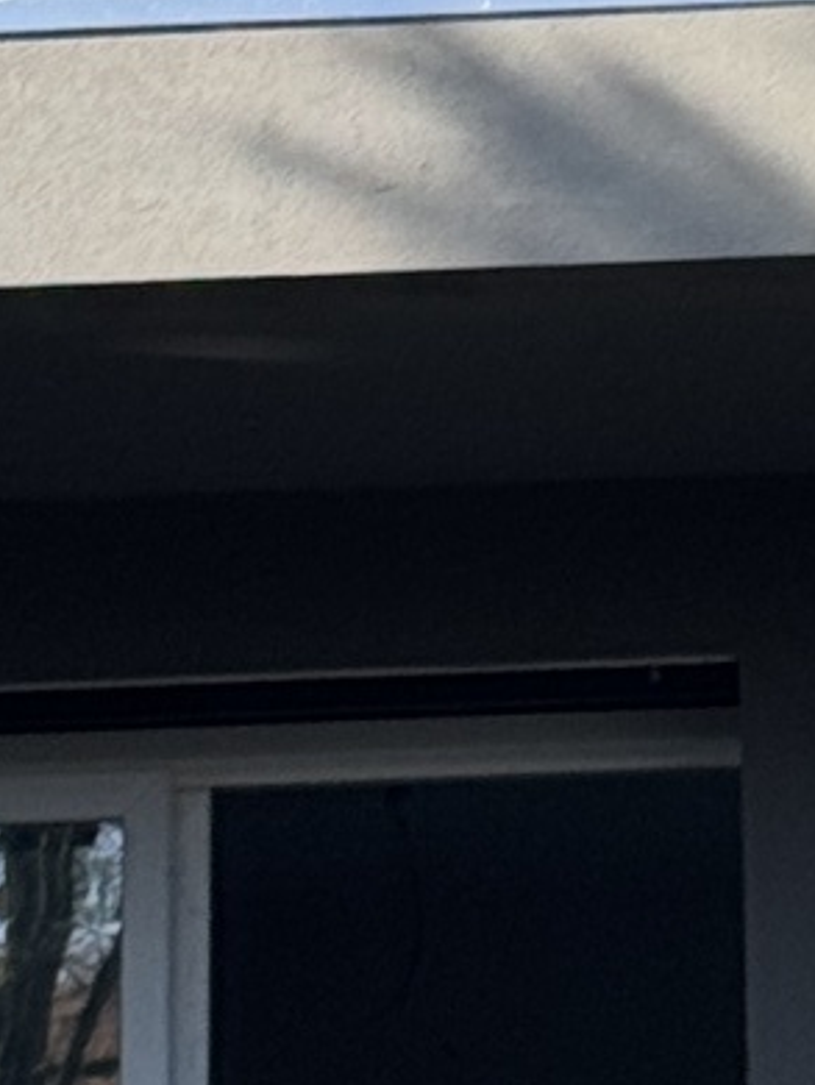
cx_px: 871
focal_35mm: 315
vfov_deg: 5.9
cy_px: -1839
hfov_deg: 4.7
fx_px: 9878
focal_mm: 6.76
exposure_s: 1/1366
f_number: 1.78
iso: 64
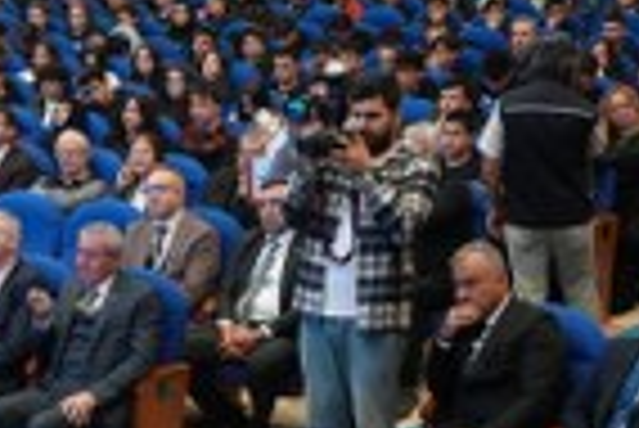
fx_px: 1599
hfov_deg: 22.3
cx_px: 130
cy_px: 255
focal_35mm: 90
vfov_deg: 15.2
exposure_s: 1/160
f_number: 4
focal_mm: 27
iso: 8000
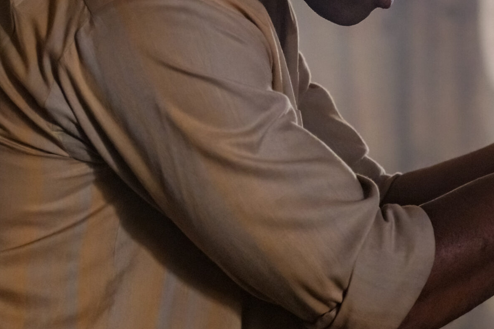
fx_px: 4021
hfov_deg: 7.0
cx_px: 448
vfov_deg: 4.7
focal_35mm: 293
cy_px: 16
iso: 2500
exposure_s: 1/125
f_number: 2.8
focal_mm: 90
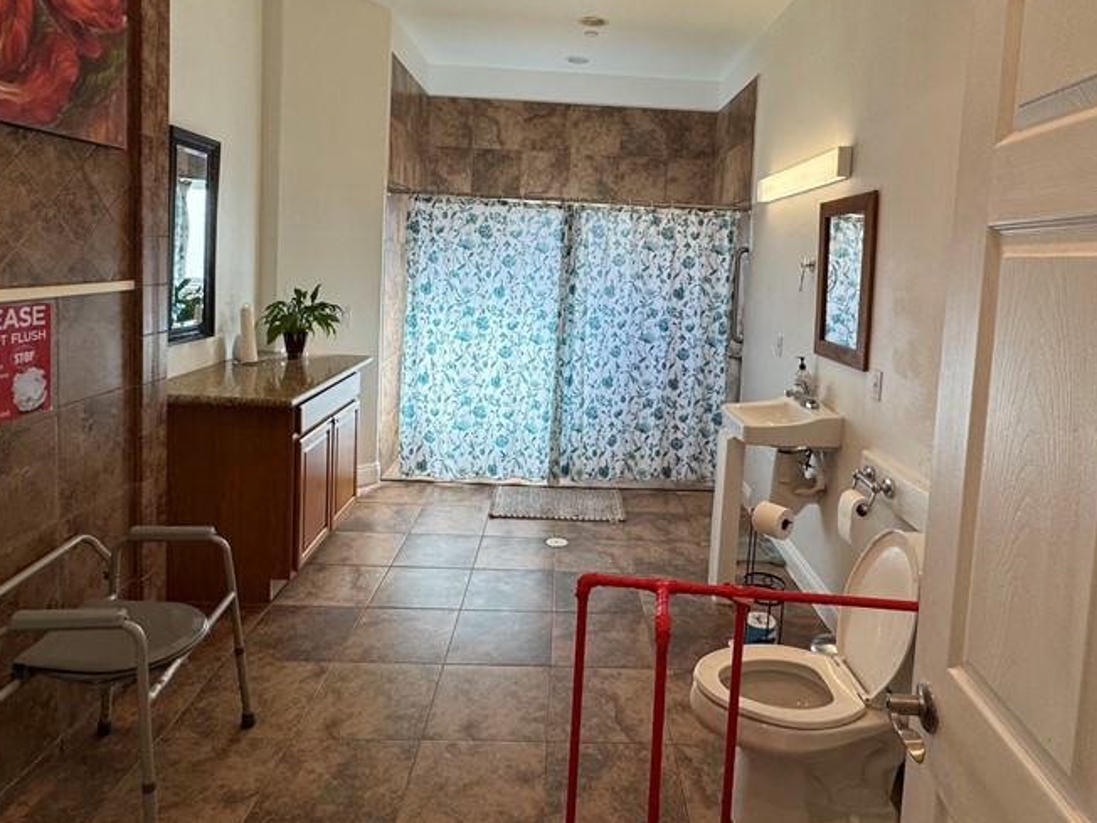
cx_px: 596
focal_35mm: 22
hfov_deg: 76.2
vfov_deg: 60.2
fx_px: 697
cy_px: 305
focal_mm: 2.22
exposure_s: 1/120
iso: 80
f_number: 2.2
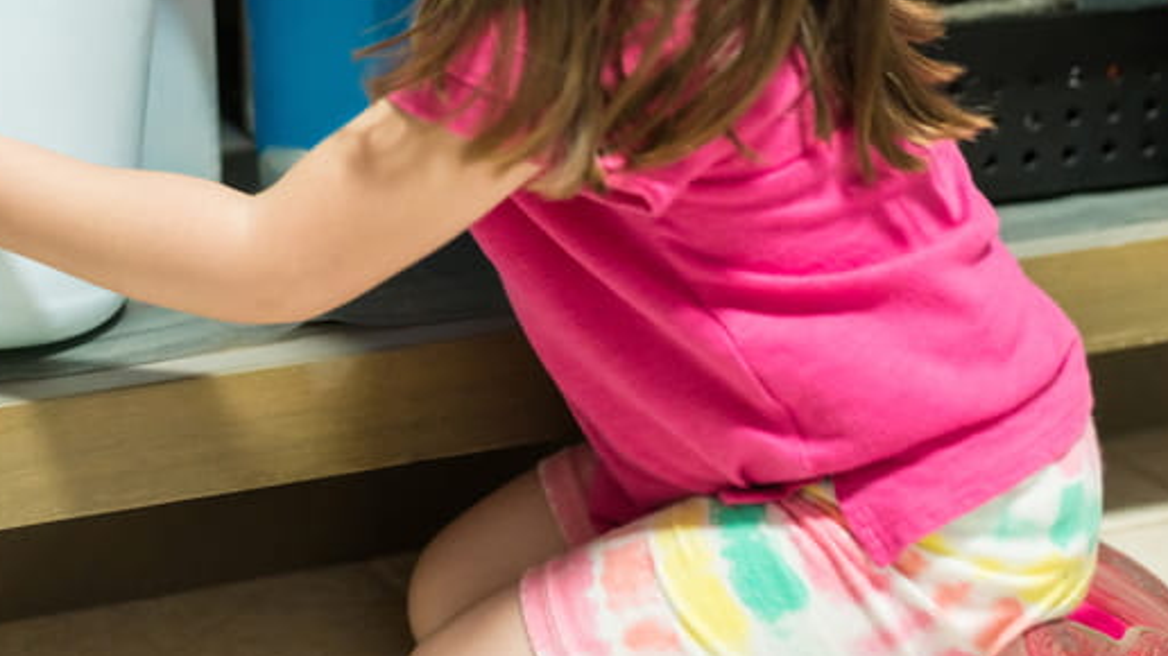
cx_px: 261
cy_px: -32
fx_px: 2756
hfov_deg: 23.6
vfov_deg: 13.4
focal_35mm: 89
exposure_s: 1/160
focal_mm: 35
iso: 640
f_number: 1.8
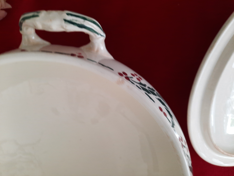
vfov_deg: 54.9
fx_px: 169
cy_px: 88
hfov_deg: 69.4
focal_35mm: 25
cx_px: 117
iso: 200
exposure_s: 1/50
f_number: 2
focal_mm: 4.6
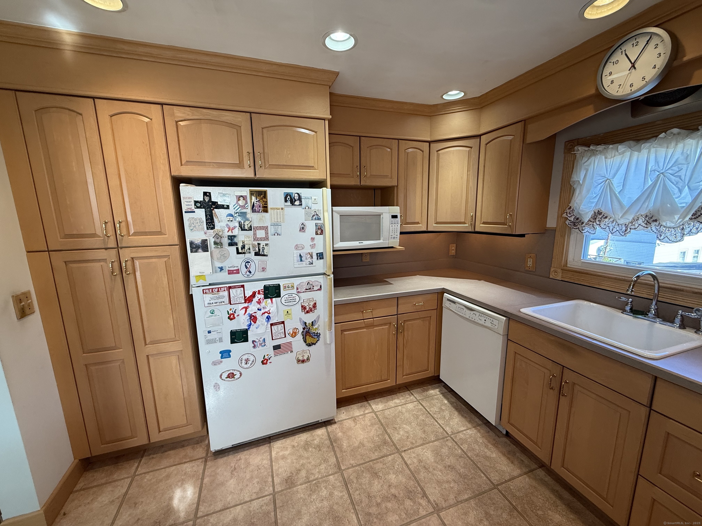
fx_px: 284
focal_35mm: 14
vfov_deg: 85.7
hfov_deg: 102.1
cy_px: 263
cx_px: 351
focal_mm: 2.22
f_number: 2.2
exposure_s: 1/120
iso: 160
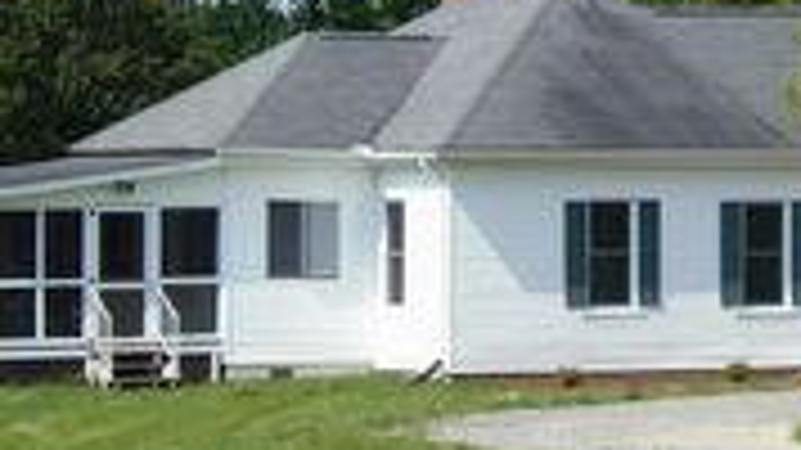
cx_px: 765
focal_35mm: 227
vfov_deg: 5.3
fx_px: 4820
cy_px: 56
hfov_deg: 9.4
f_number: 4.2
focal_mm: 13.7
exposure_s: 1/400
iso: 64
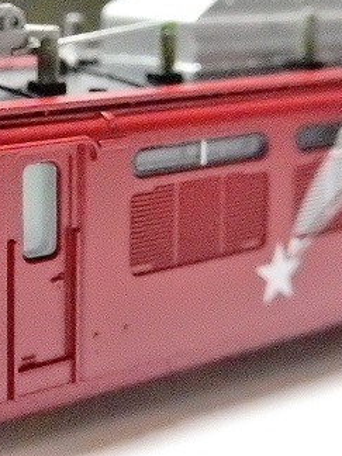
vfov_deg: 20.9
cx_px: 93
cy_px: 103
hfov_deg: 15.8
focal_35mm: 93
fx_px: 1225
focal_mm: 7.6
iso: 3200
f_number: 4.2
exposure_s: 1/100
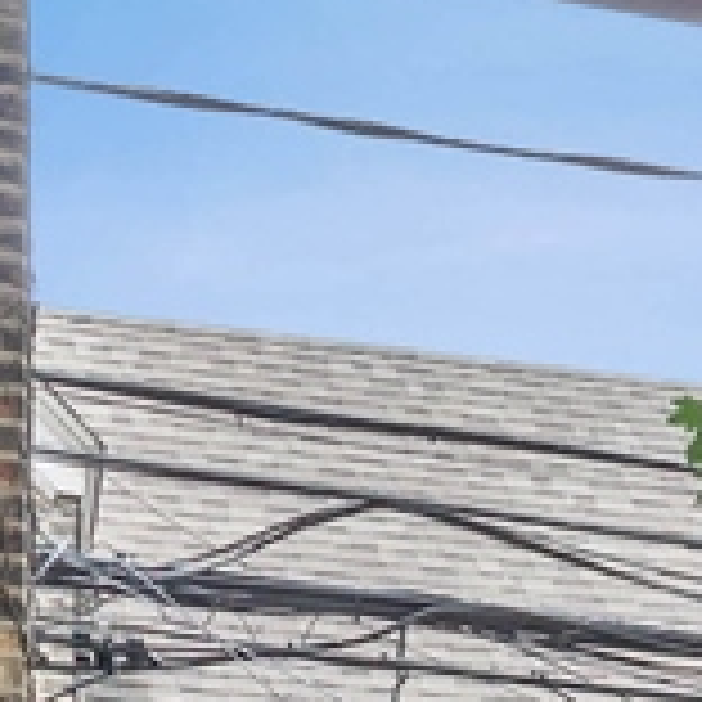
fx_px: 3052
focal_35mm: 133
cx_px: 1044
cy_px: 1822
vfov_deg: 10.7
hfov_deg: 12.5
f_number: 11
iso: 100
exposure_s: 1/2.5
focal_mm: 10
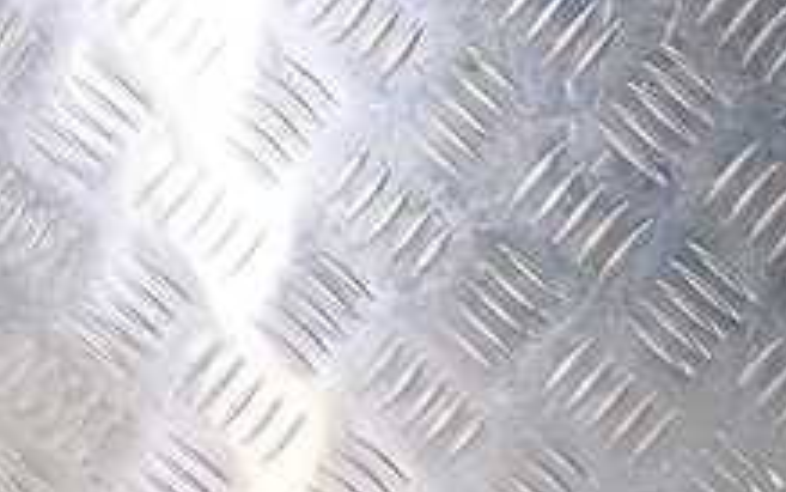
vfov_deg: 10.2
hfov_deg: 15.4
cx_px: 1461
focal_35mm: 114
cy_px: 1138
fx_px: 2443
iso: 192
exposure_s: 1/50
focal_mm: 4.11
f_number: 1.6
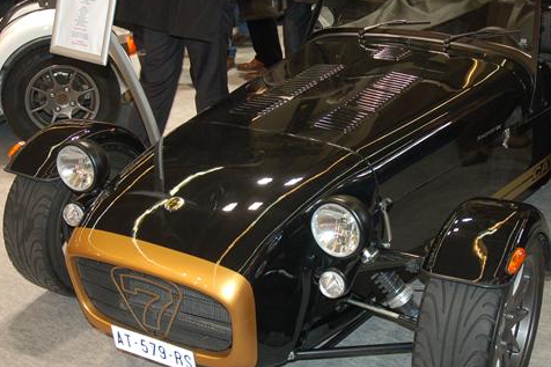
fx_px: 868
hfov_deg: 35.1
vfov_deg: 23.9
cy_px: 174
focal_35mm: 57
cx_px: 329
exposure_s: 1/60
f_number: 3.8
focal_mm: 25
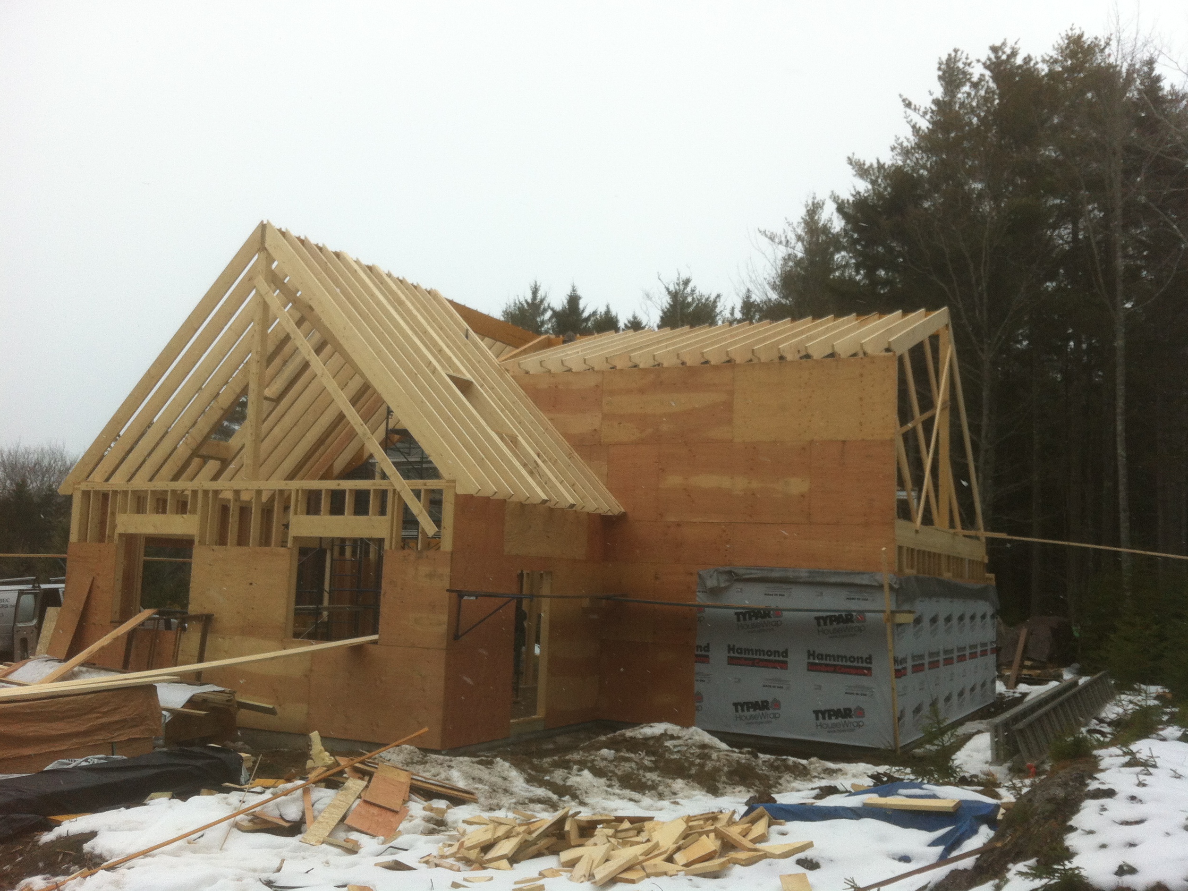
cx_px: 599
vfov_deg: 39.7
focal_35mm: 36
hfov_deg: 51.4
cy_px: 436
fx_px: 1235
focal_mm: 3.85
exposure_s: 1/602
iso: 80
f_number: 2.8
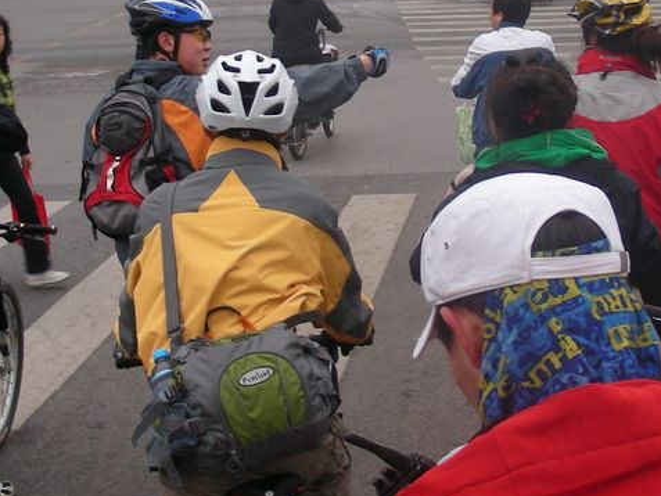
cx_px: 367
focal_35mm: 78
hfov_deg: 25.0
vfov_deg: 18.8
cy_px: 116
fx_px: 1490
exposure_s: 1/55.6
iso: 50
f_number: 3.5
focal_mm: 6.3
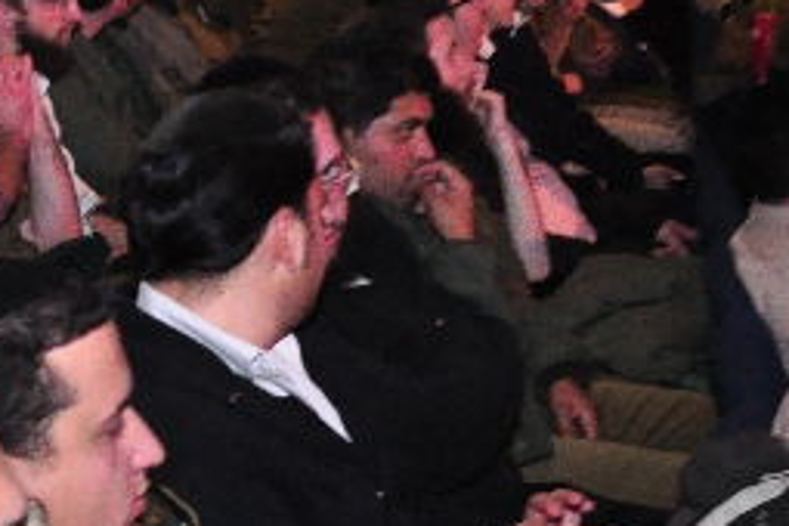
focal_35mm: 85
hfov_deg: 21.9
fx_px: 1863
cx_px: -189
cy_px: 179
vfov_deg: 16.0
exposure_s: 1/60
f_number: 3.5
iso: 2500
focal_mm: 18
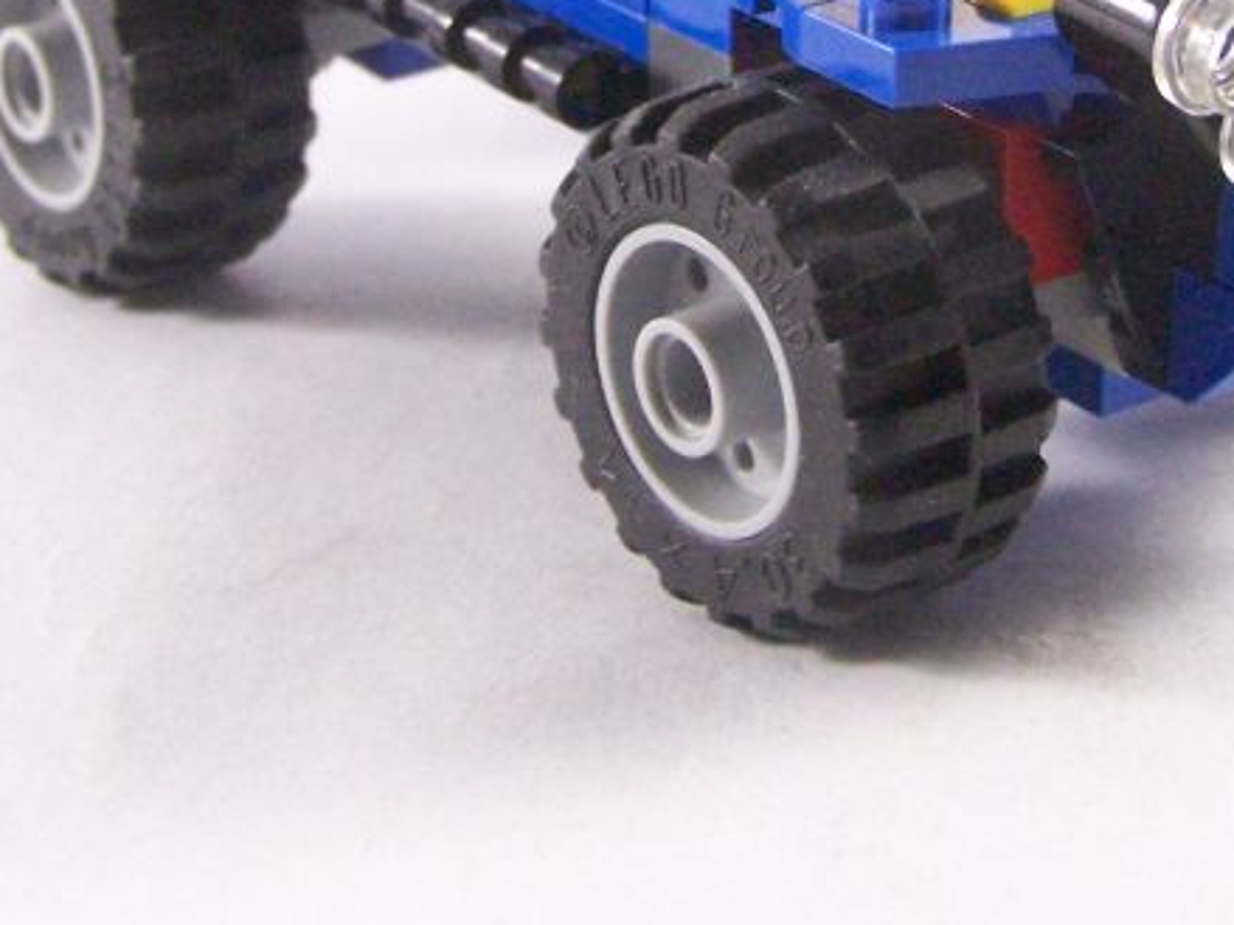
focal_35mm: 119
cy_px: -152
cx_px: 894
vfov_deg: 12.2
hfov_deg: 16.5
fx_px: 4241
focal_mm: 8.5
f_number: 4
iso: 400
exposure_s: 1/60
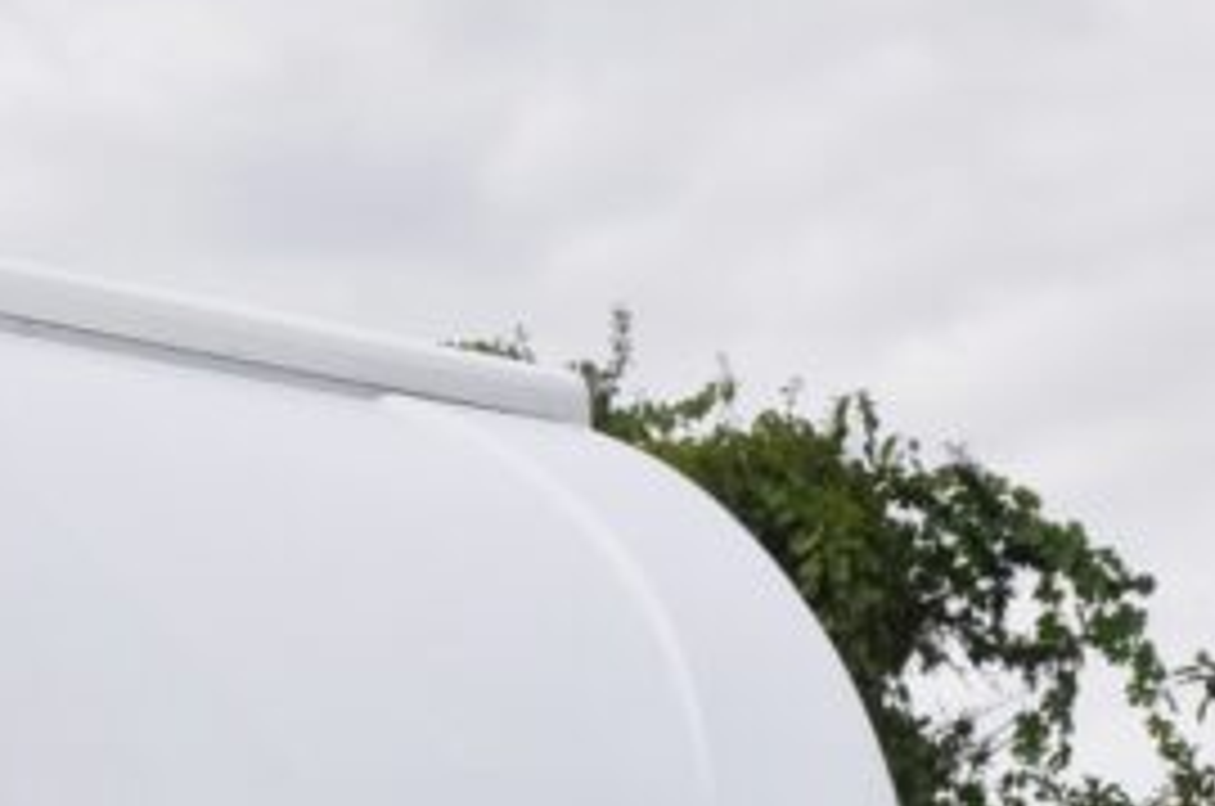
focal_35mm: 148
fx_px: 4986
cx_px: 176
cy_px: 1481
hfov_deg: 13.8
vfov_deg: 8.8
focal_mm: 26
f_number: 9
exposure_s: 1/320
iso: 500
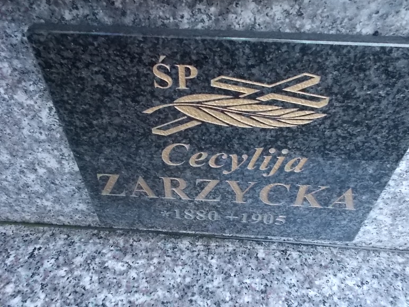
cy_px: 151
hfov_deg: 65.3
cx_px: 208
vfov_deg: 51.4
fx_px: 319
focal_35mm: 27
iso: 400
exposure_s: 1/30
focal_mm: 4.6
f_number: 3.2
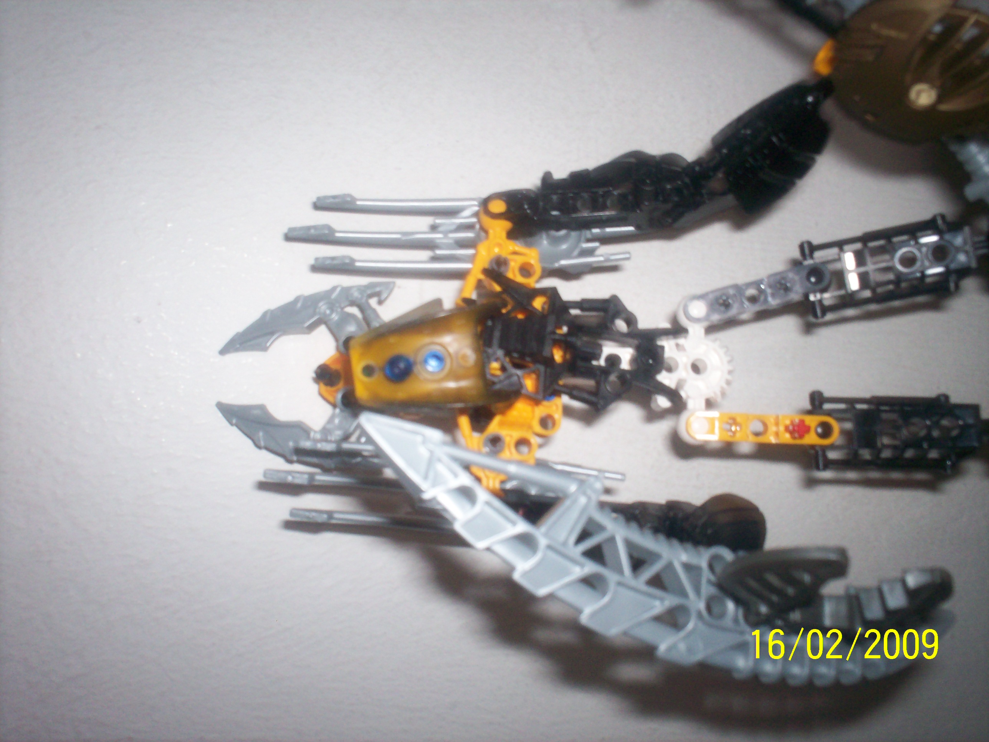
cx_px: 494
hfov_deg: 51.4
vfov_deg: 39.7
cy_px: 371
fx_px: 1029
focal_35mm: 36
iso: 140
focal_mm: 6
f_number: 4.5
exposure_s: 1/15
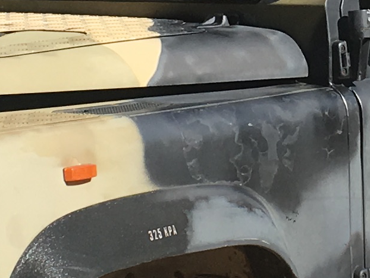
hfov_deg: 10.5
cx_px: 335
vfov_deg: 7.9
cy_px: 4
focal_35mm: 188
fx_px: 2009
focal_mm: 4.15
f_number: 2.2
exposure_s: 1/1040
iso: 25
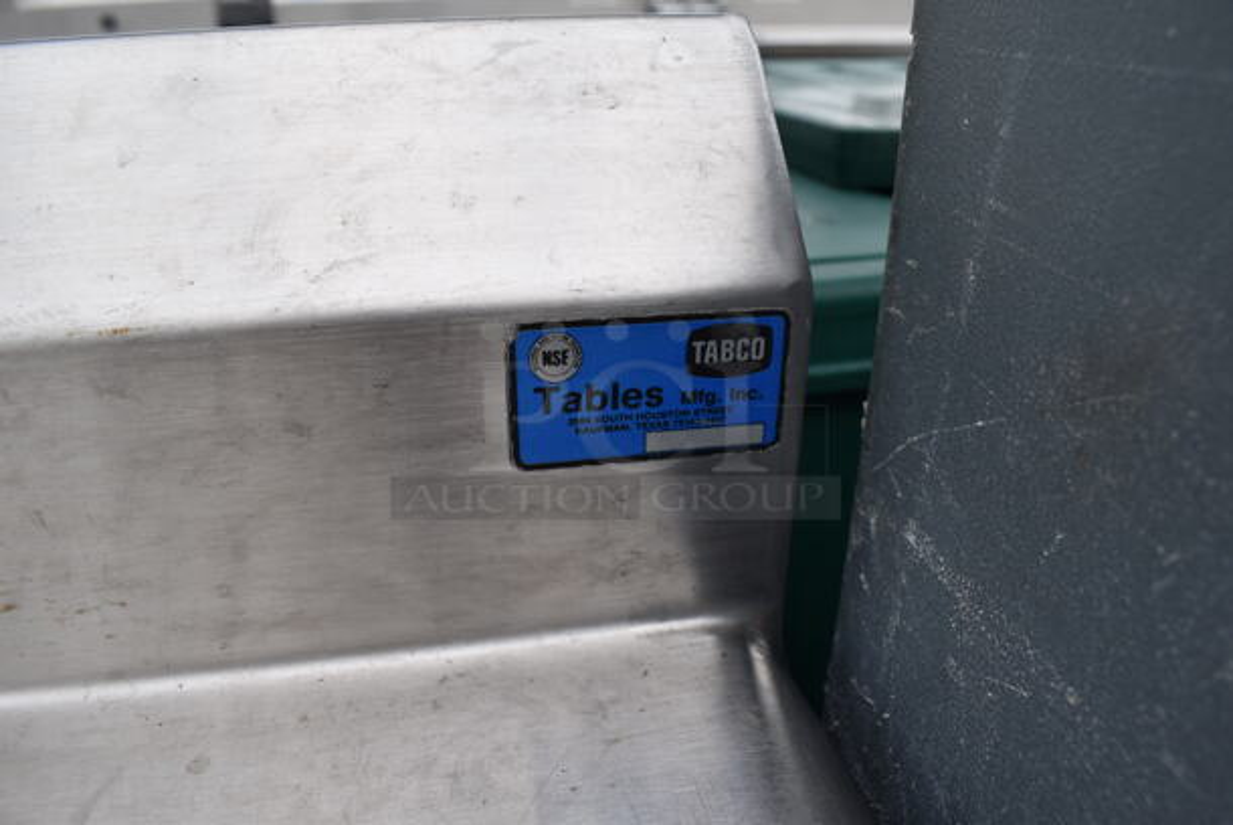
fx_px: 926
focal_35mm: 27
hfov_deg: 67.3
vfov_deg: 48.0
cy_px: 412
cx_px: 616
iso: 100
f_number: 8
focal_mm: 18
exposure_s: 1/160
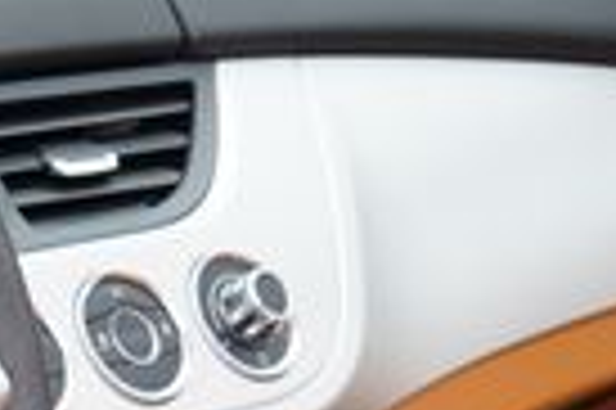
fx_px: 3333
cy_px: 1138
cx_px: -76
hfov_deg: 10.4
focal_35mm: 195
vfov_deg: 6.5
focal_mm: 26
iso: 100
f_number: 5
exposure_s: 1/100
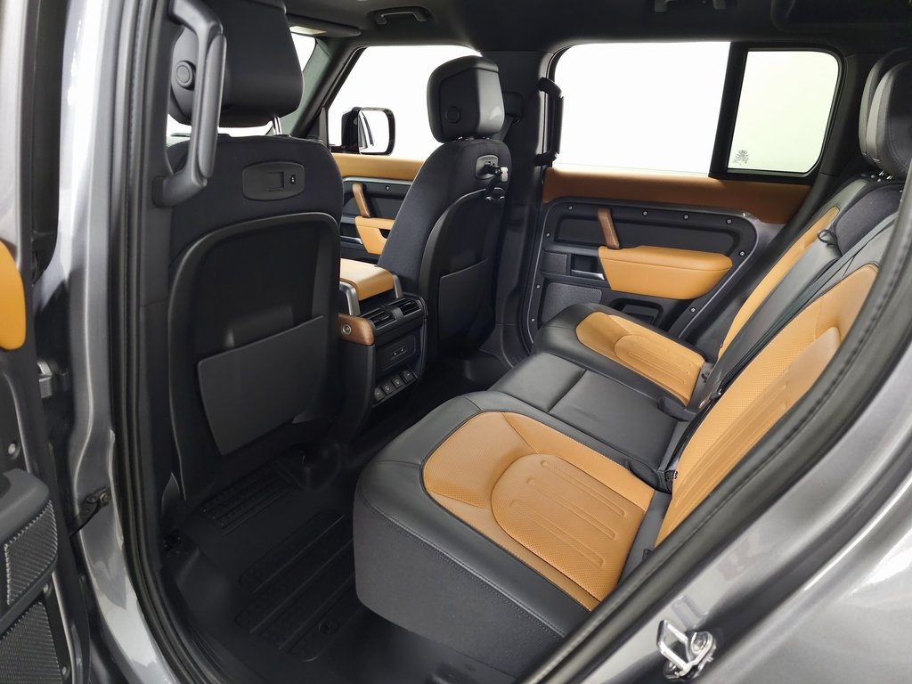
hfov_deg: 73.9
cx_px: 456
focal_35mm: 23
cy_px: 342
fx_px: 606
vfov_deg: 58.9
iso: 250
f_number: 1.7
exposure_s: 1/60
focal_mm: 6.3
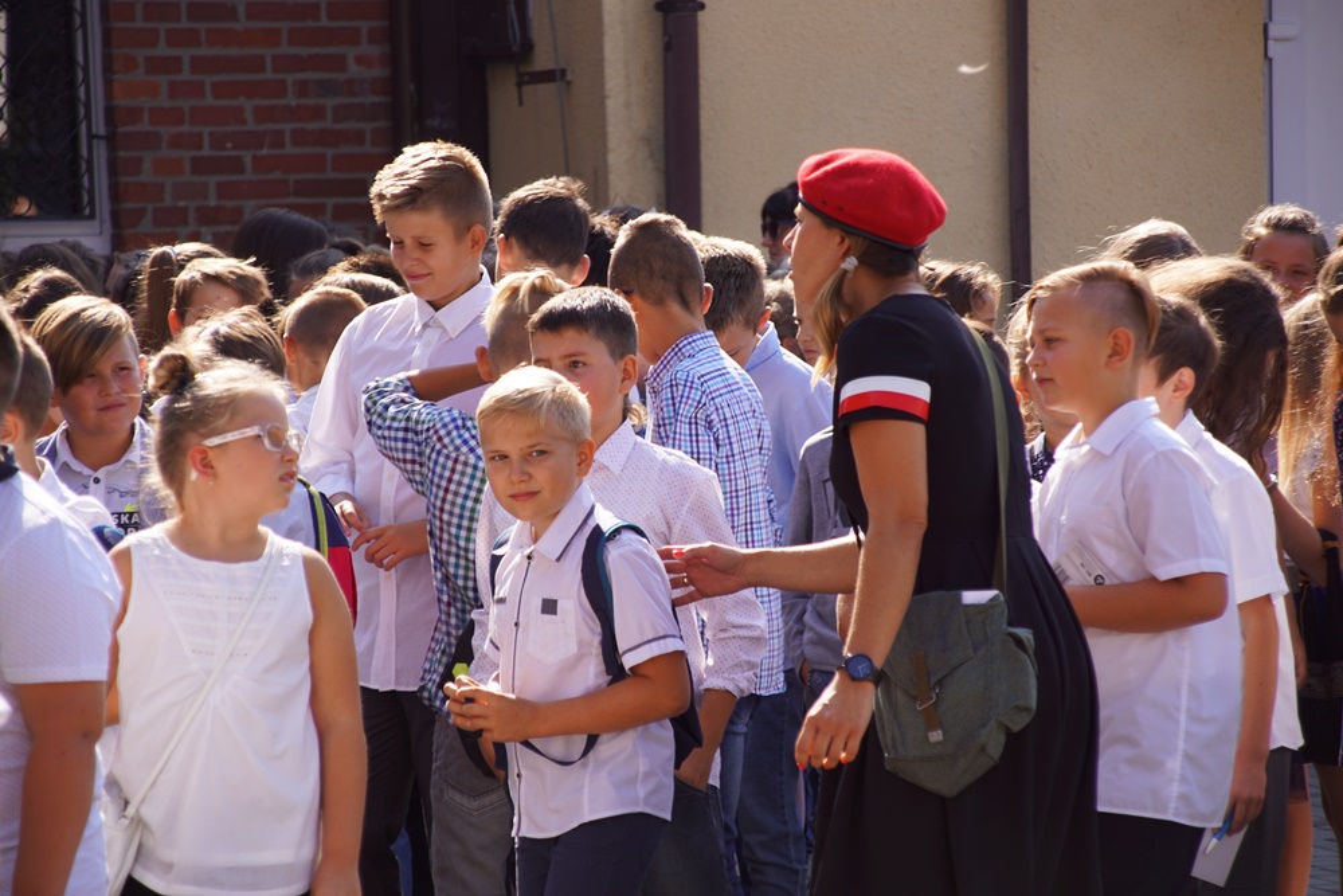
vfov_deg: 7.0
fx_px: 7275
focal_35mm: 195
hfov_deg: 10.5
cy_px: 448
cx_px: 672
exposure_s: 1/200
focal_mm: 130
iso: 125
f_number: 5.6
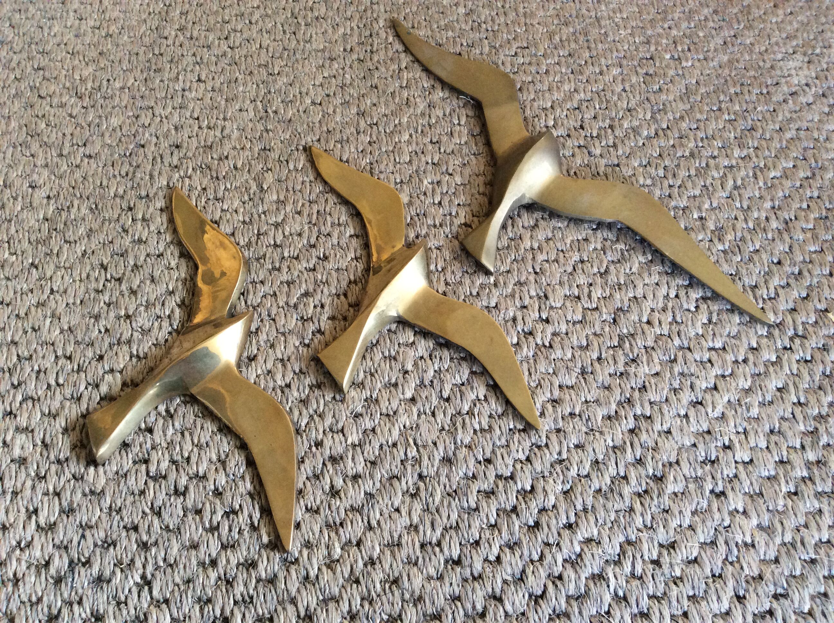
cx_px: 417
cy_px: 312
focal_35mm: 32
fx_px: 770
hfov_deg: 56.9
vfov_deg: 44.1
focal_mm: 3.3
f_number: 2.4
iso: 160
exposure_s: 1/25
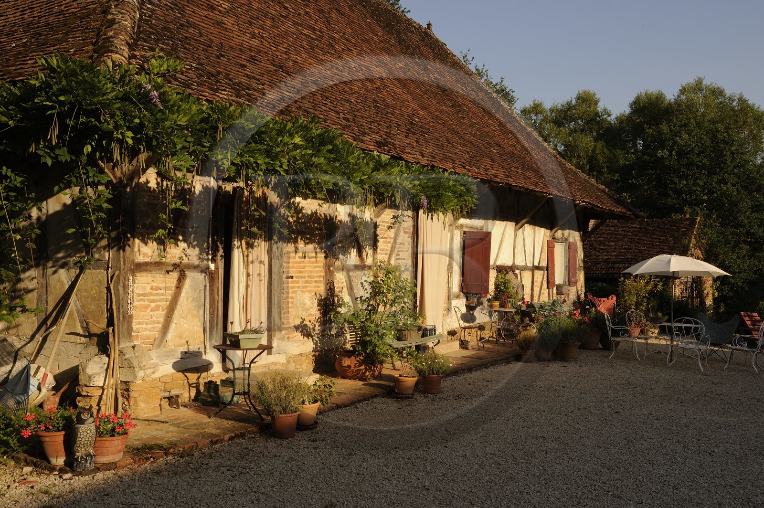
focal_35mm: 35
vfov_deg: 37.8
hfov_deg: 54.5
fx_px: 742
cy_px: 254
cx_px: 382
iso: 200
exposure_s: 1/125
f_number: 16
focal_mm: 35
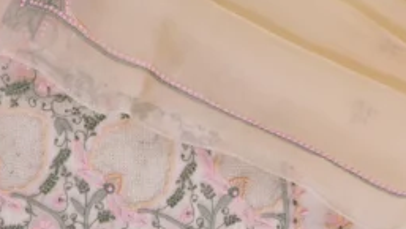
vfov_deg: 16.1
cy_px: -186
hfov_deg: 33.2
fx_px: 679
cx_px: 158
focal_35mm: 63
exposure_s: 1/160
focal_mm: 16
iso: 100
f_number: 16
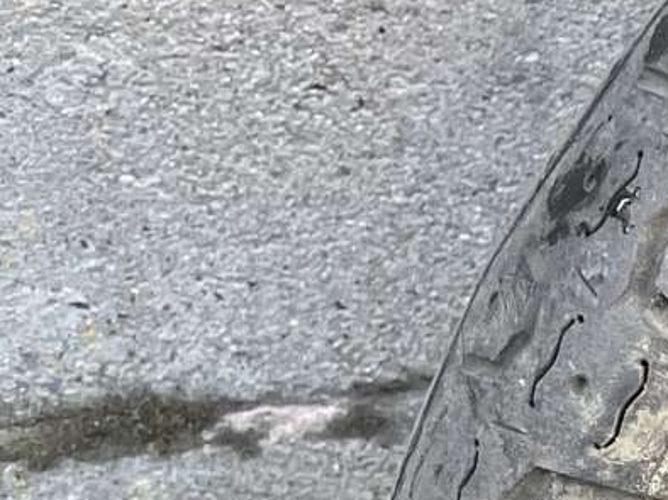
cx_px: 1682
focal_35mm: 132
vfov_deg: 11.0
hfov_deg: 11.7
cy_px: 576
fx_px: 2546
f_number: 1.6
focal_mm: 4.2
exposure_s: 1/121
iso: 50
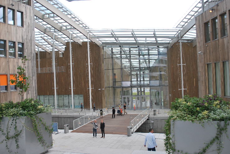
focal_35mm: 33
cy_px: 77
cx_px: 115
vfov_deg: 40.1
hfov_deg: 57.2
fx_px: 211
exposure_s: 1/100
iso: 200
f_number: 5
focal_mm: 22
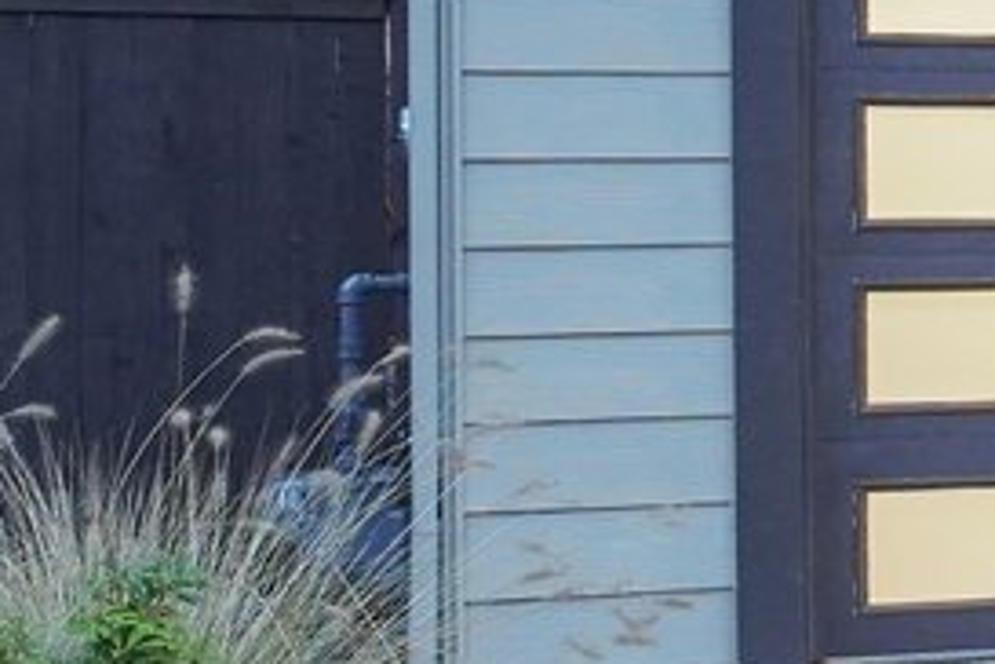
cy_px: -626
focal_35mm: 120
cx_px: 2595
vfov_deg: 10.6
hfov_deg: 12.3
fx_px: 3316
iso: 1600
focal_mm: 16
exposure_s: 1/1.67
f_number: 8
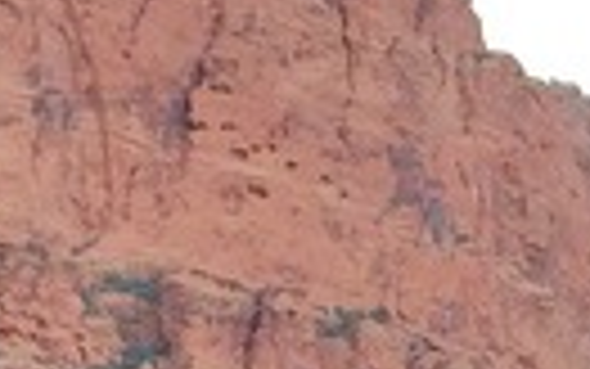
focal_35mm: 226
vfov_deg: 5.4
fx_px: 3636
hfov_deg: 9.2
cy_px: 1242
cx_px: 694
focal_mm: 4.15
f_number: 2.2
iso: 32
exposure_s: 1/249
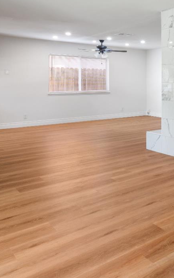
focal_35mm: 36
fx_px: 274
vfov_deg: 53.3
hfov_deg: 28.8
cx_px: 226
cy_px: 105
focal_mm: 11
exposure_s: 1/1.67
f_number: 8
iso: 100
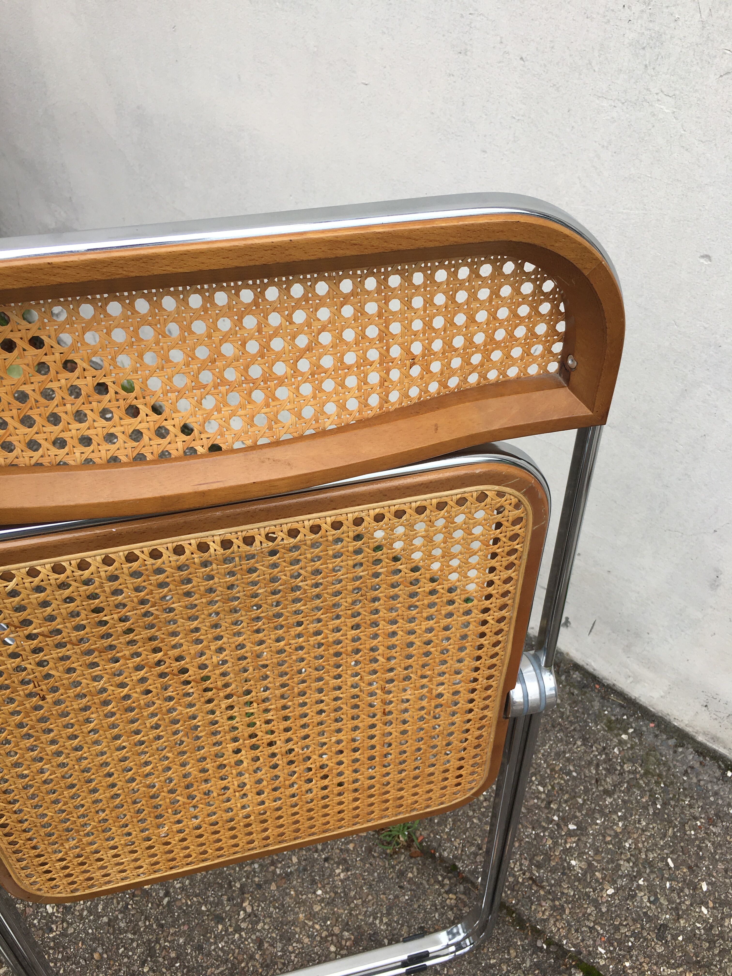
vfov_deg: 61.7
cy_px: 488
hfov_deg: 48.2
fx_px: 818
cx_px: 366
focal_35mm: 29
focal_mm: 4.15
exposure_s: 1/444
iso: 25
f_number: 2.2
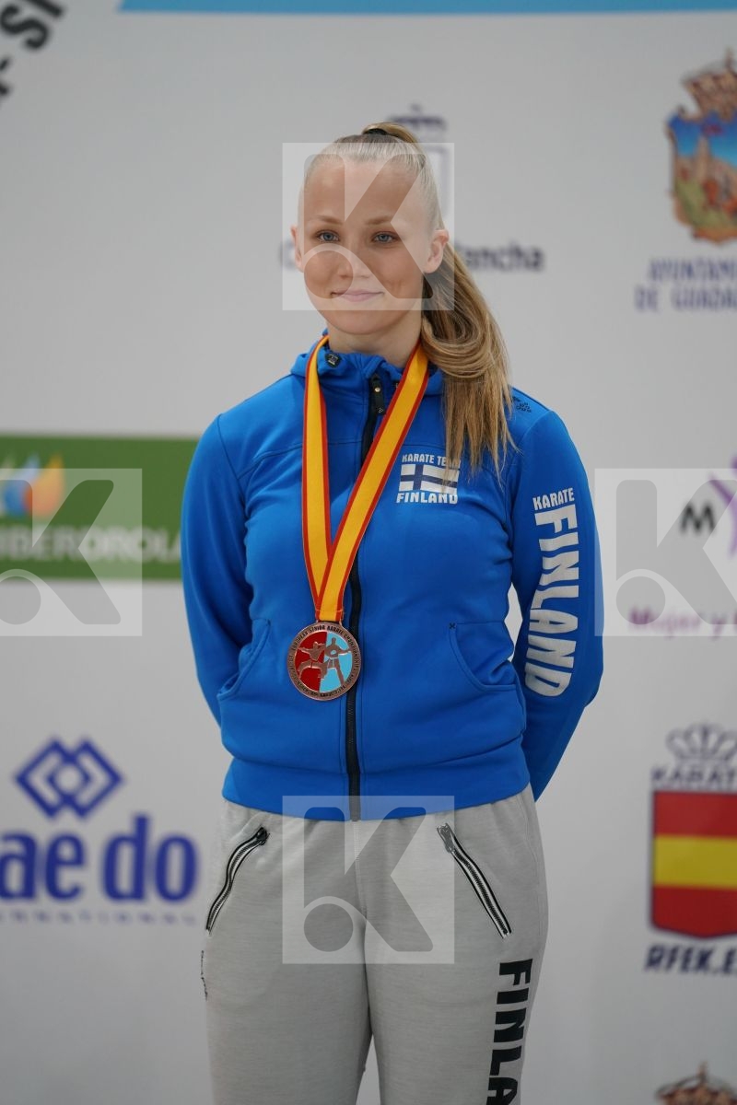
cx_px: 368
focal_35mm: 200
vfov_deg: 10.3
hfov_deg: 6.9
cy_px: 552
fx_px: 6141
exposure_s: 1/320
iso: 1000
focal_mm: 200
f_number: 2.8
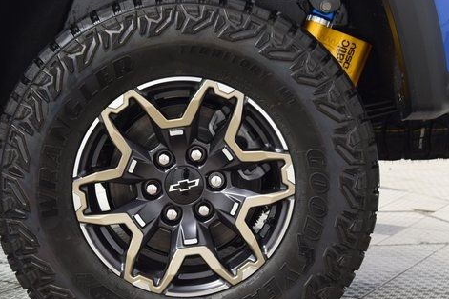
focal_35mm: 102
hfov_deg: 20.0
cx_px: 176
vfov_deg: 13.4
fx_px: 1272
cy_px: 186
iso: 1250
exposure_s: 1/15
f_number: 6.3
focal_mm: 50
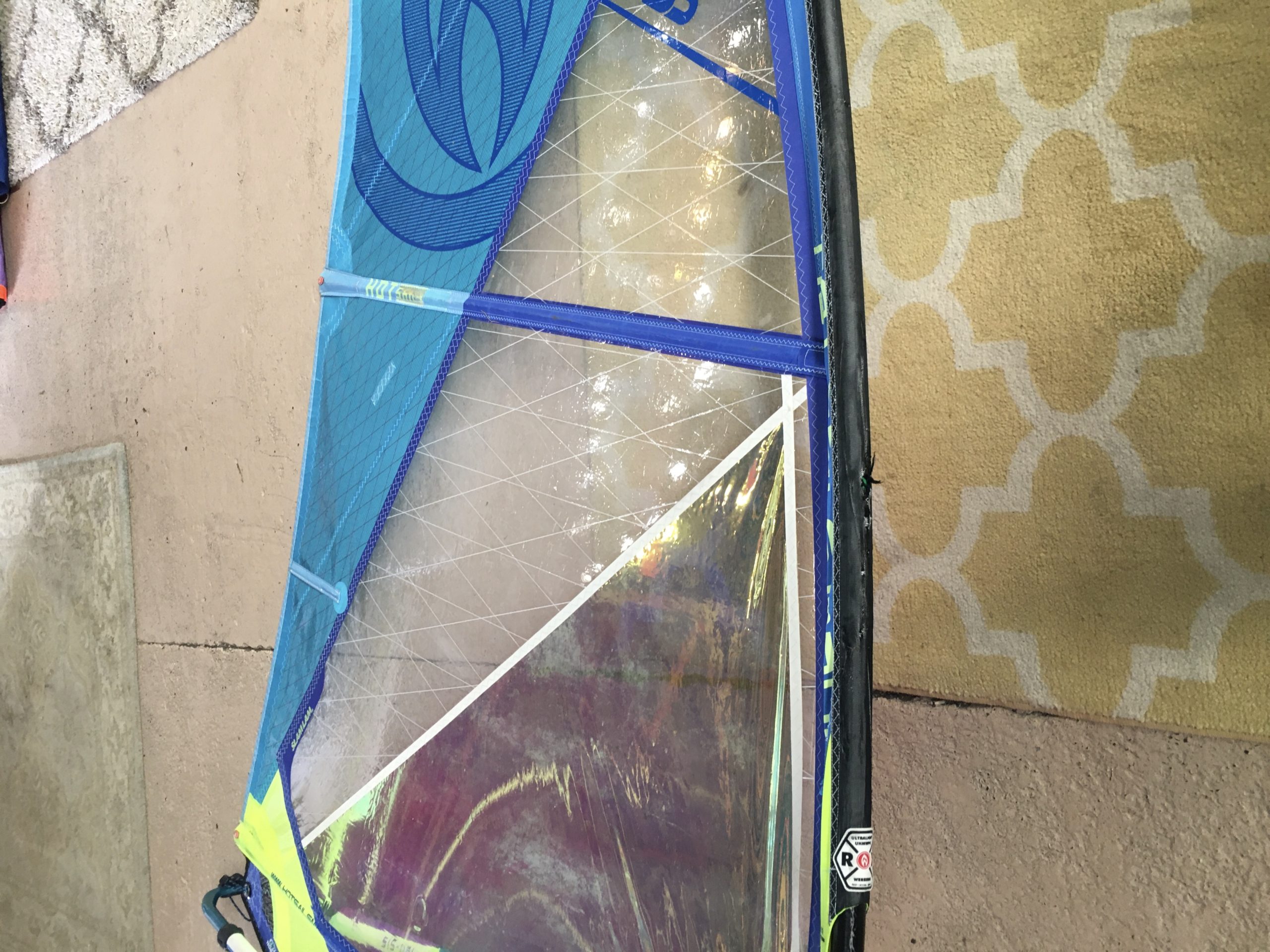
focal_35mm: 29
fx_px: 1064
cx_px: 635
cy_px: 476
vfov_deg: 48.2
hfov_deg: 61.7
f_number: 2.2
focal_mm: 4.15
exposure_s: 1/30
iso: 80
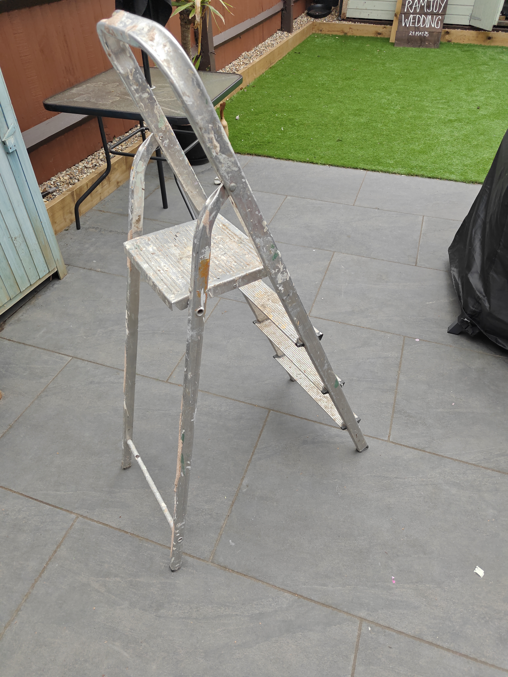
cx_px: 254
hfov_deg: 58.9
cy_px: 338
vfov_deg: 73.9
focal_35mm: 23
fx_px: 450
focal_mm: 6.06
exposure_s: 1/801
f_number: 1.6
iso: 250
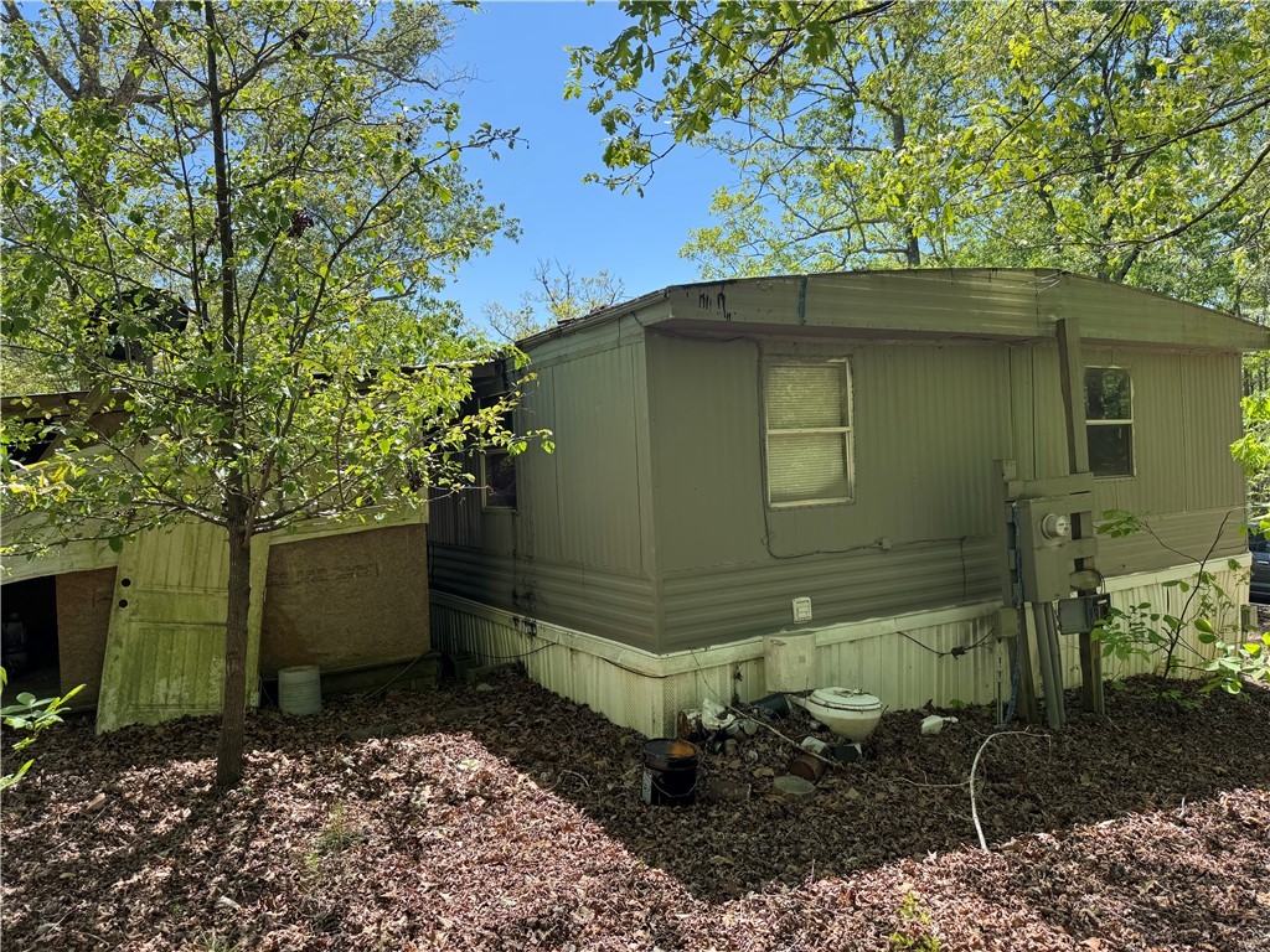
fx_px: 881
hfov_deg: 71.6
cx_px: 635
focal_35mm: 24
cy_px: 476
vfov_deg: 56.8
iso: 80
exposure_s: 1/1311
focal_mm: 6.76
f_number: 1.78
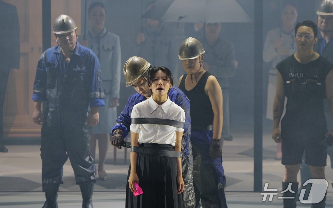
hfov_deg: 5.0
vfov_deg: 3.1
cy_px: 98
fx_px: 3784
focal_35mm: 417
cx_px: 166
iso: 1600
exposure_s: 1/60
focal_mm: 262
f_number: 3.9
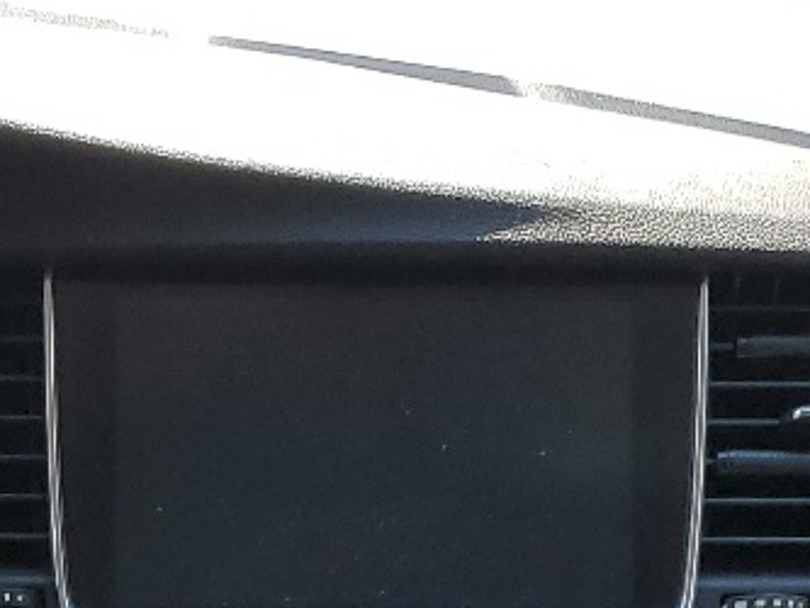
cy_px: 1238
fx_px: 2926
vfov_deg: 10.8
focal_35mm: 125
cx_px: 7
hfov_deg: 15.5
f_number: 1.5
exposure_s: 1/500
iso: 50
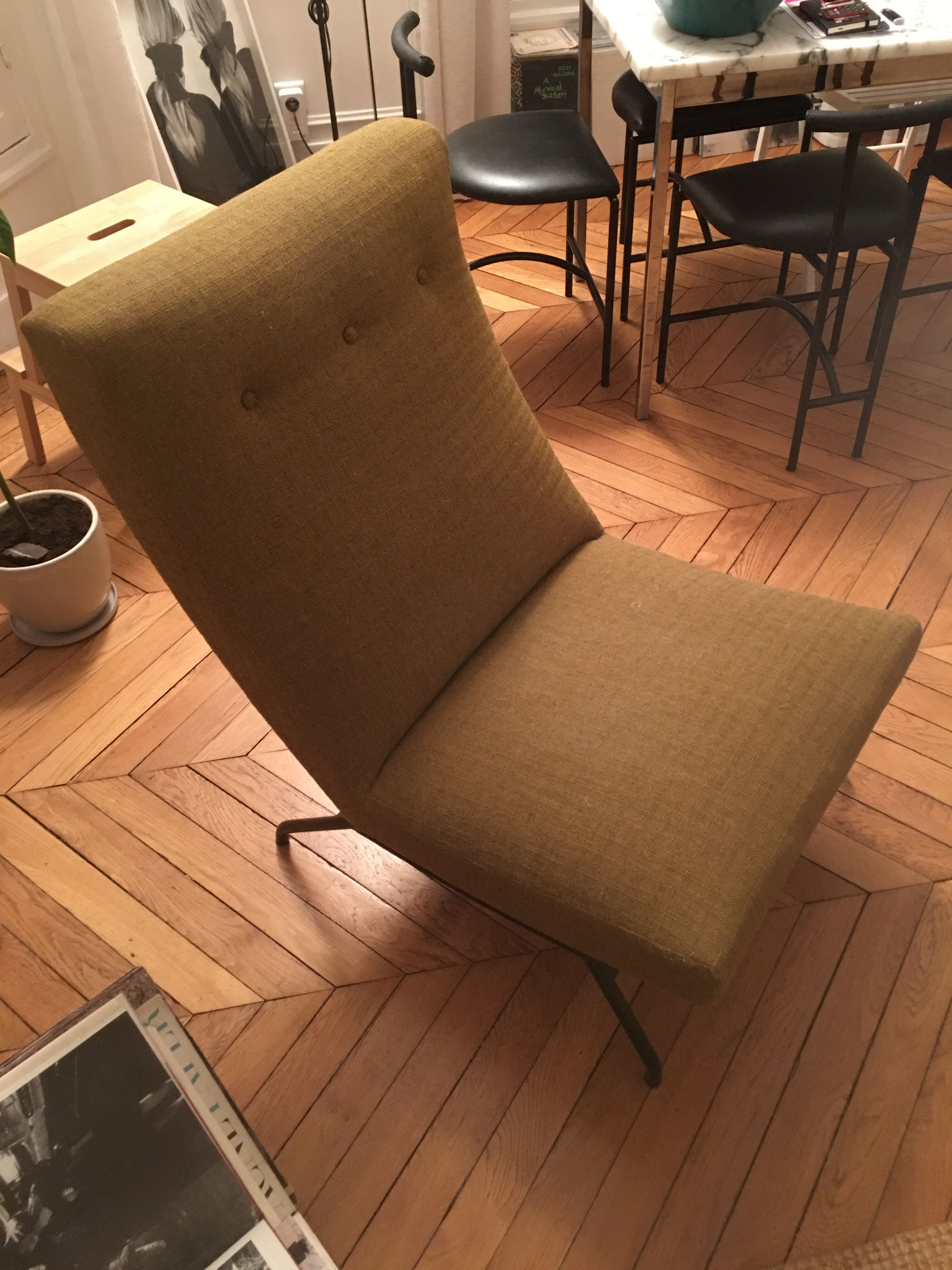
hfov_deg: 48.2
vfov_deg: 61.7
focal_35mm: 29
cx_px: 476
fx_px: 1063
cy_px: 635
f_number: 2.2
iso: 160
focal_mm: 4.15
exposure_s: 1/8
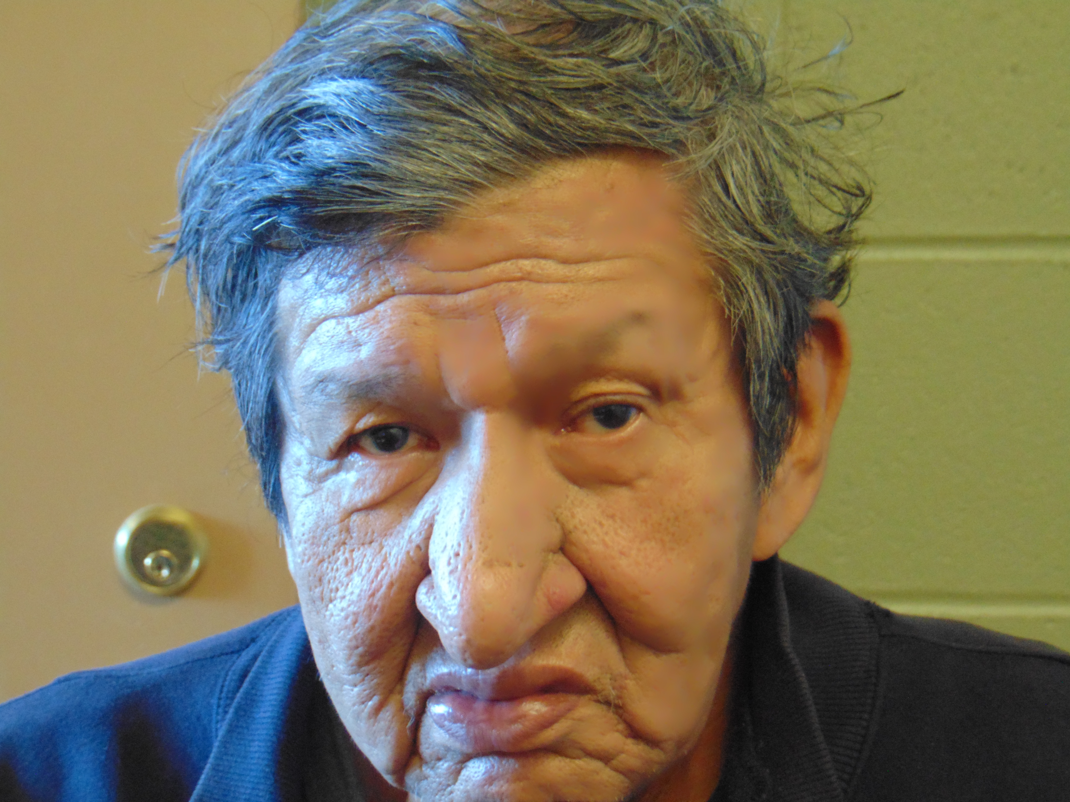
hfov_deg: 18.2
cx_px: 535
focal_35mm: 108
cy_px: 401
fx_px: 3338
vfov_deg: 13.7
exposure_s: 1/15
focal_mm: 19.4
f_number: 3.9
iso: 400
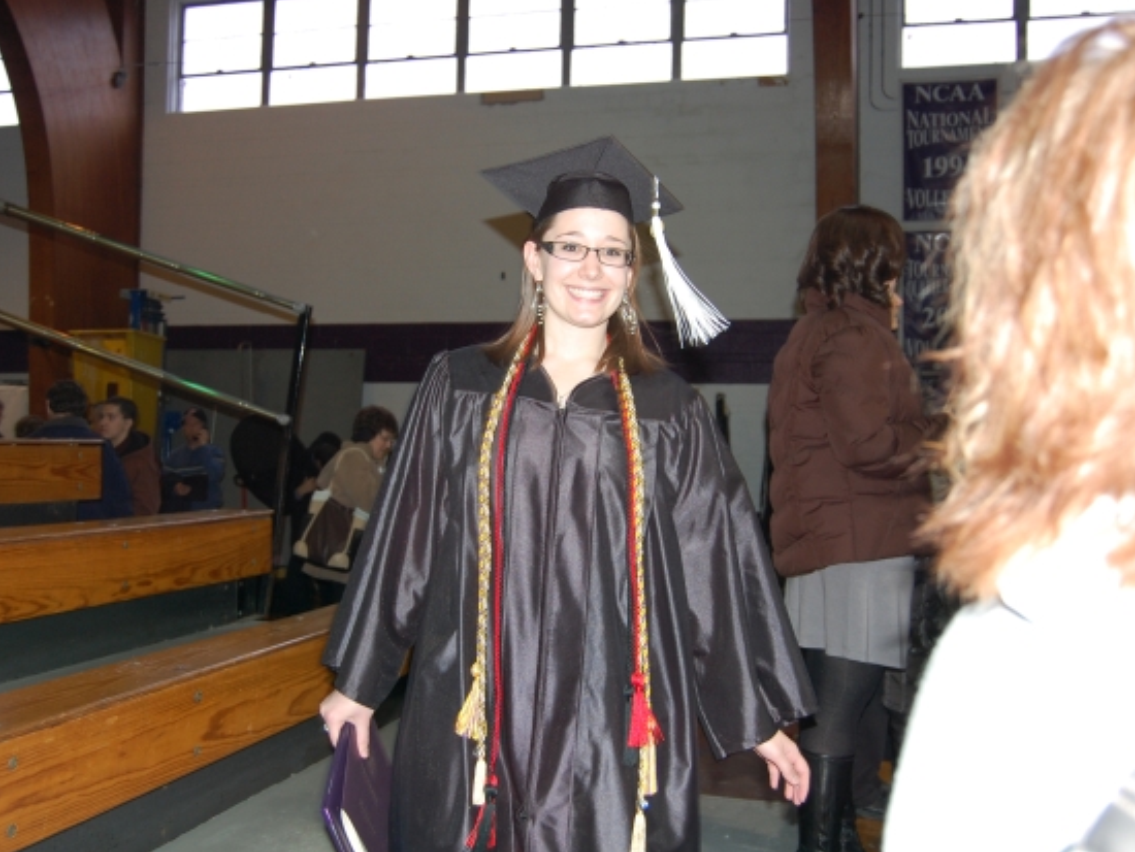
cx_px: 532
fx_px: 1265
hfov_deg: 48.3
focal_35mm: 39
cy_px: 427
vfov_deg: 37.2
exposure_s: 1/60
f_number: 3.8
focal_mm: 23
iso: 400
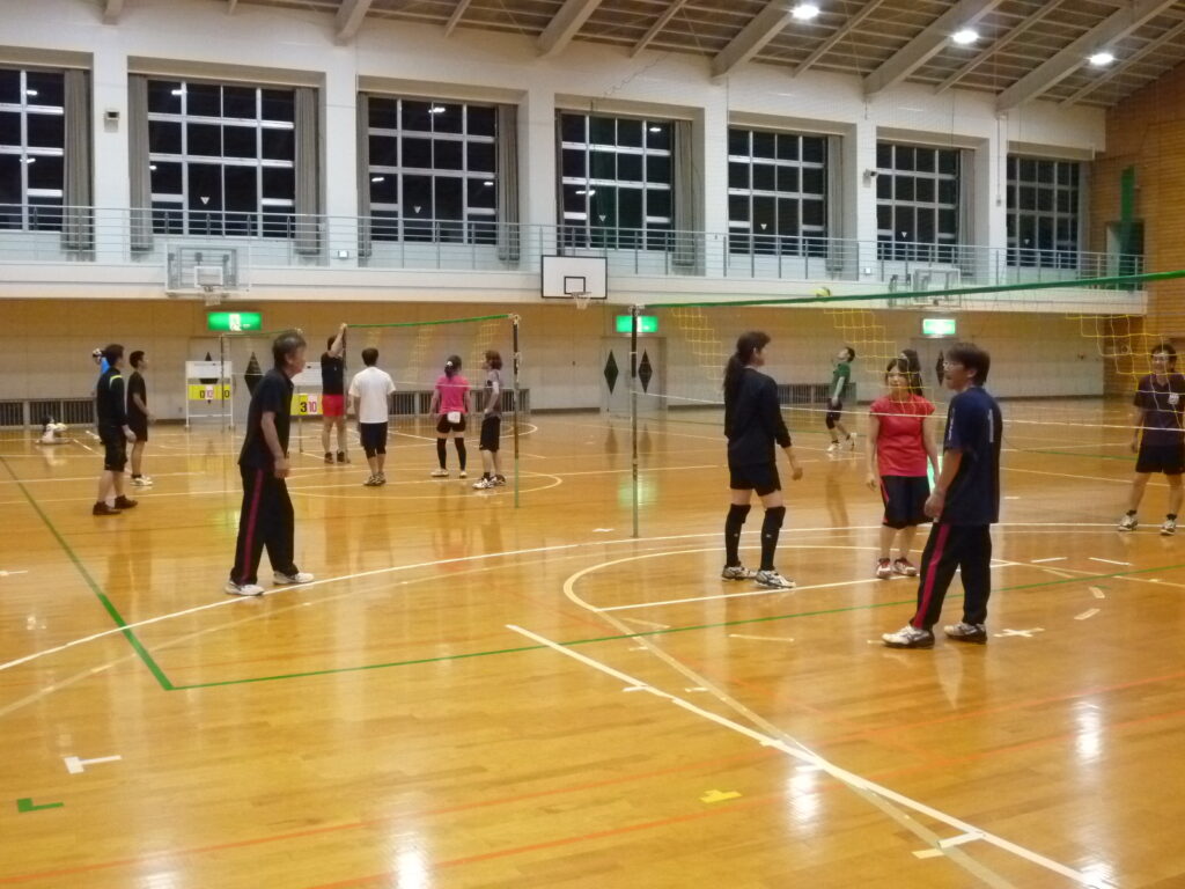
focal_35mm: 38
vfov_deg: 37.7
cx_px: 592
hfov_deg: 49.0
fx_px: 1301
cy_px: 444
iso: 800
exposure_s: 1/50
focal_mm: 6.8
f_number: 3.5
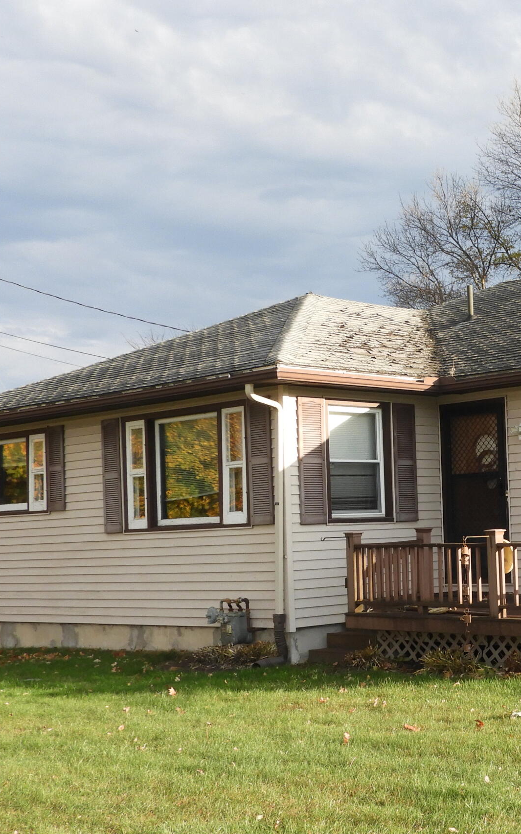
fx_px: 1272
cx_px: 555
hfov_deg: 22.0
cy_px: 484
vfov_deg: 36.2
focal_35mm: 56
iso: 140
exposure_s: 1/500
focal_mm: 5.4
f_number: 3.5
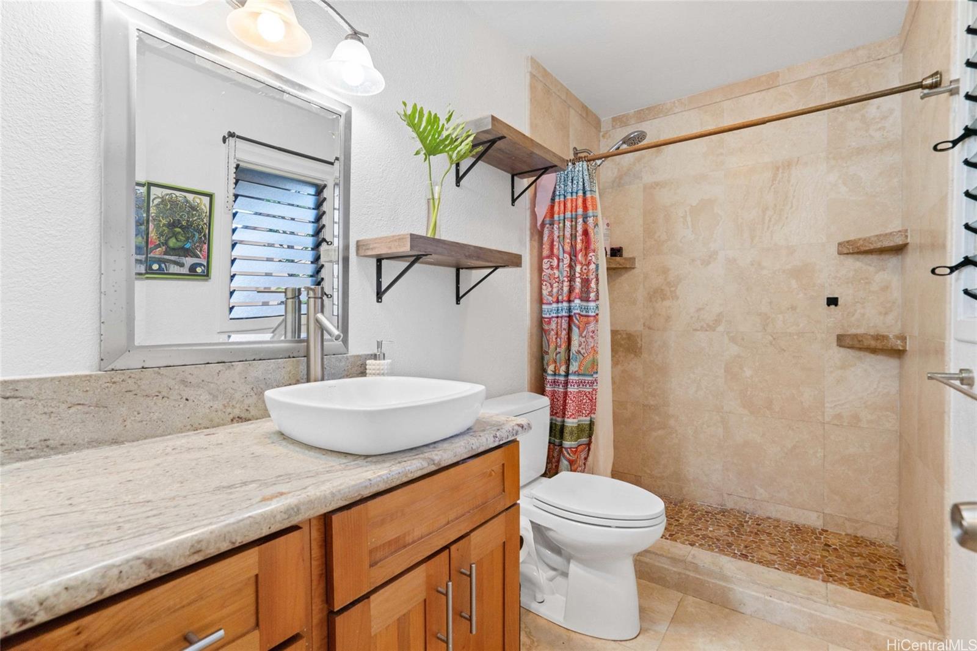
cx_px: 488
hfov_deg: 96.7
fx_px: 434
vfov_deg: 73.7
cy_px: 326
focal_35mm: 16
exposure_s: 1/30
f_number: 8
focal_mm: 16
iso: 320
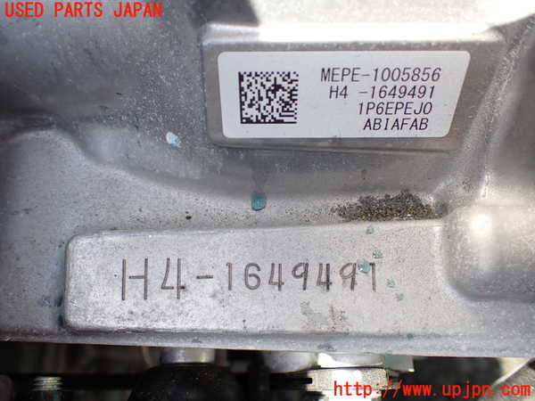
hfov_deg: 60.0
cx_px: 268
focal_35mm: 30
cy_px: 200
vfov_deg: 46.8
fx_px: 464
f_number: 2.3
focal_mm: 5.4
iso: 100
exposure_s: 1/200
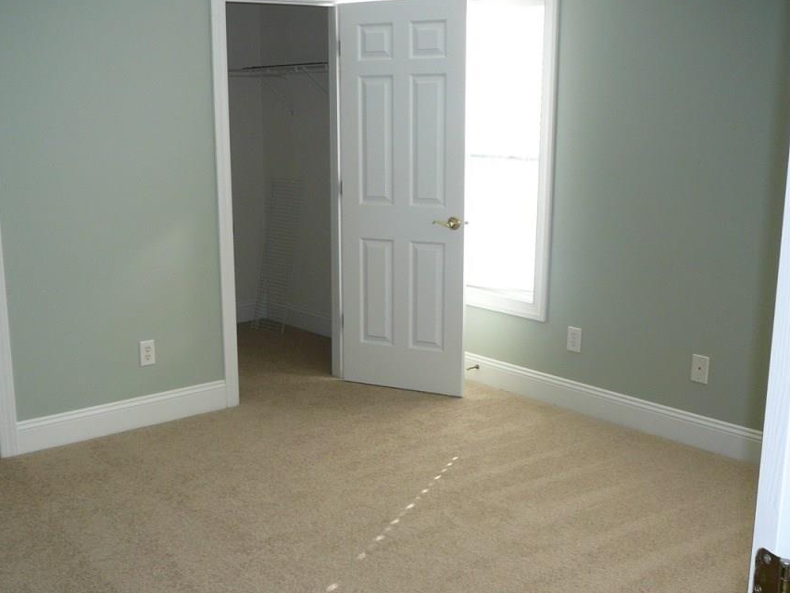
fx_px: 959
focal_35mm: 42
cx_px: 330
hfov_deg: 44.6
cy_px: 332
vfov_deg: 34.3
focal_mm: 5.2
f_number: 2.8
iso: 80
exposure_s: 1/60
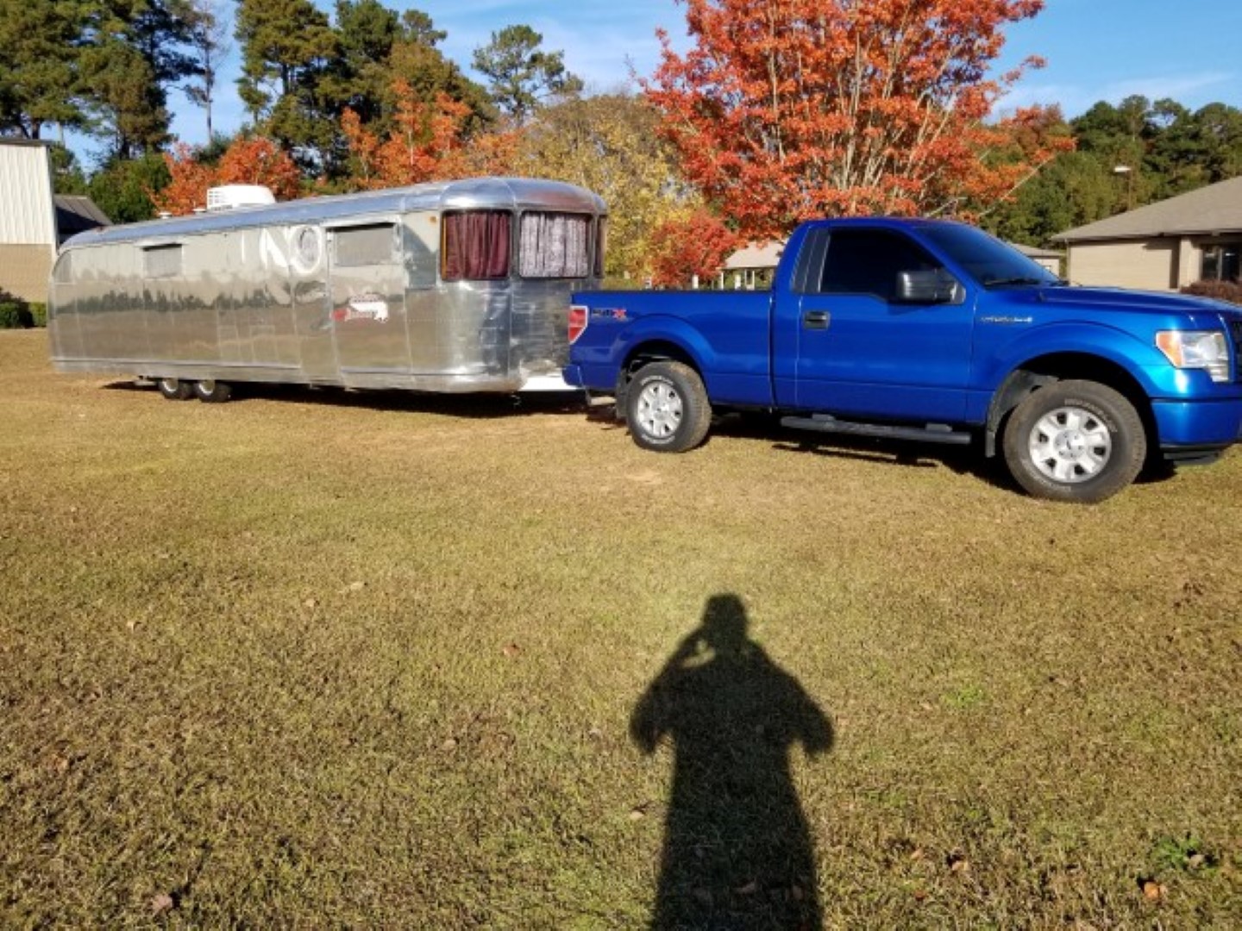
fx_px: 933
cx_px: 621
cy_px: 466
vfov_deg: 53.1
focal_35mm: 26
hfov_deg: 67.3
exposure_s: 1/2056
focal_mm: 4.25
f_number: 1.7
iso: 50
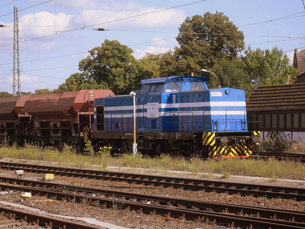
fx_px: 908
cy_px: 114
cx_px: 152
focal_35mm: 103
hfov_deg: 19.1
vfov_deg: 14.4
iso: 80
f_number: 5.2
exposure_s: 1/250
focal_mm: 18.1
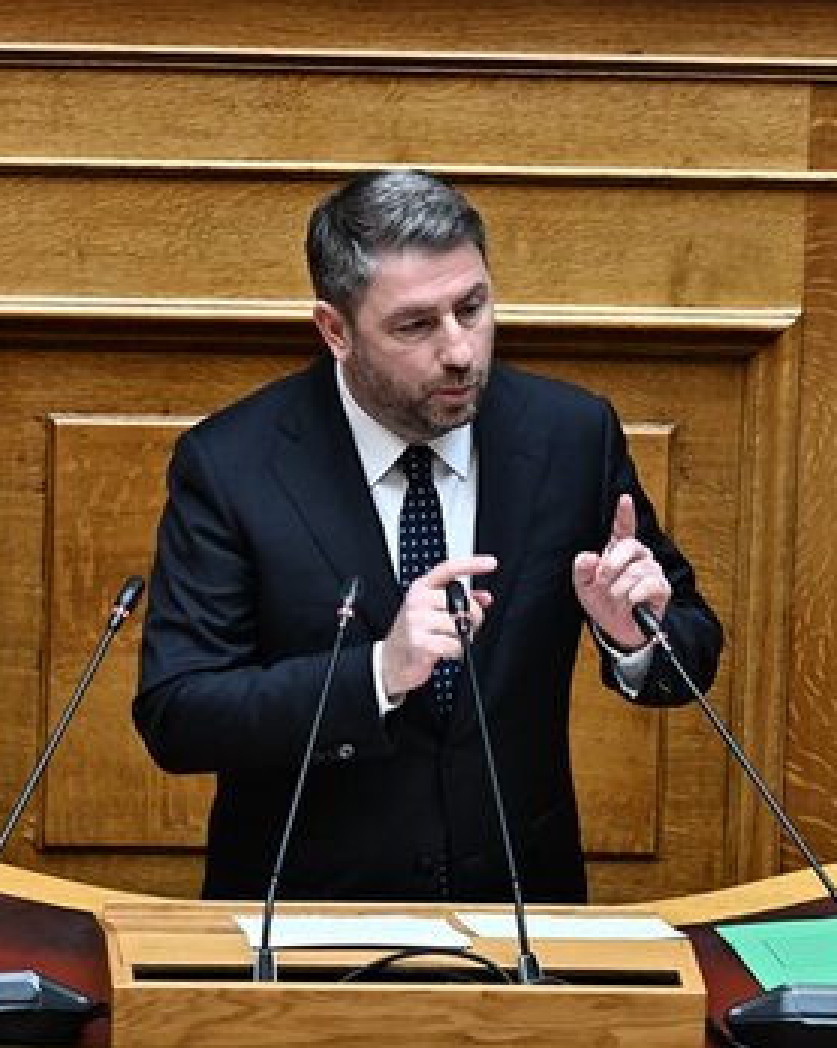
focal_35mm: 496
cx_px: 546
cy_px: 524
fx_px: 15372
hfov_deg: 3.1
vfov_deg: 3.9
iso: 2500
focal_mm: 350
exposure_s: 1/250
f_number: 6
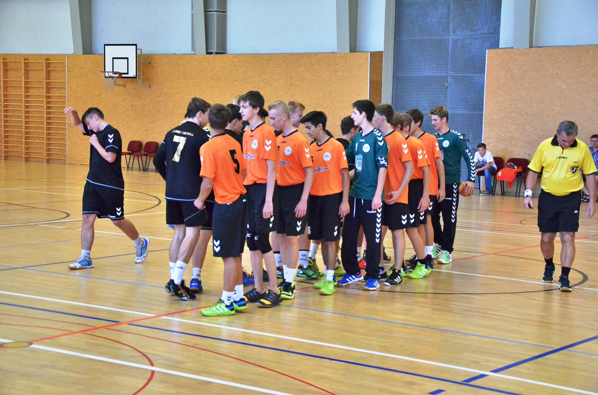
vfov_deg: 20.1
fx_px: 1119
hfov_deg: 29.9
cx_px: 299
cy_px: 198
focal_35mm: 68
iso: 6400
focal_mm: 45
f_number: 4.8
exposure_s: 1/640
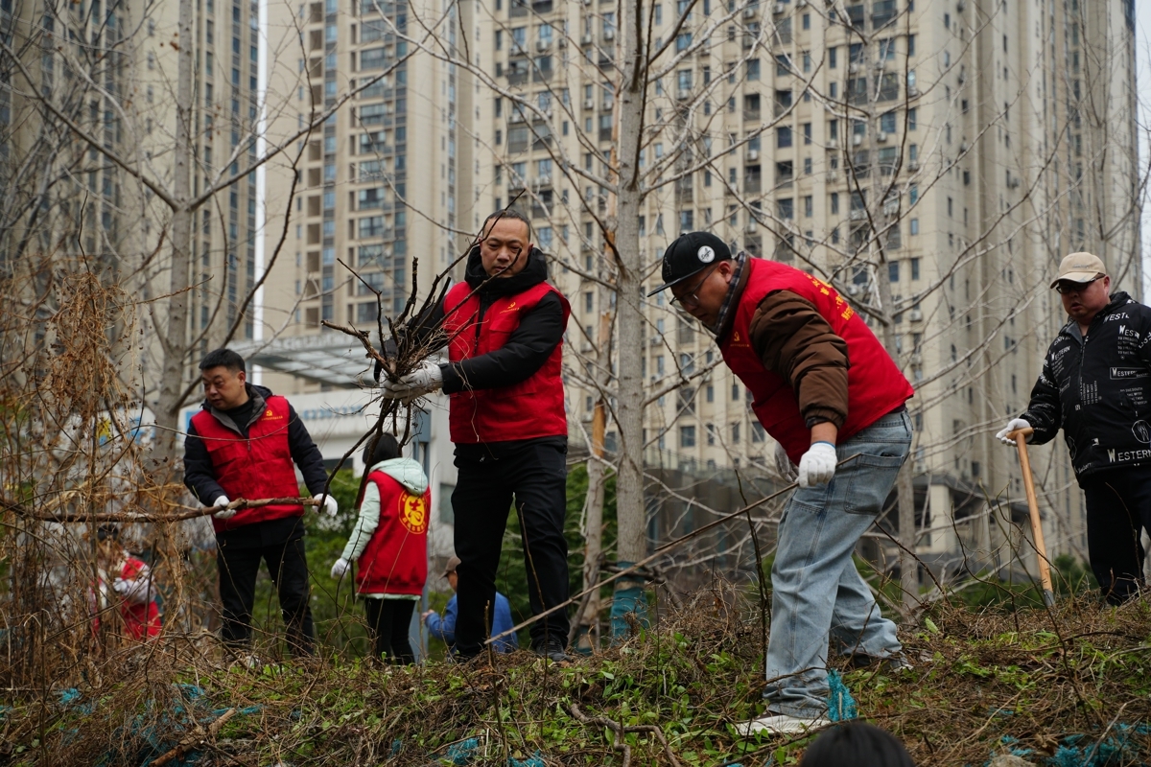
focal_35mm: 75
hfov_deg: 27.0
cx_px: 576
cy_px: 384
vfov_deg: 18.2
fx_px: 2398
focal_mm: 75
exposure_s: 1/250
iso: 640
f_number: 5
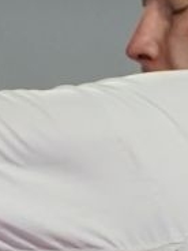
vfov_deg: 0.7
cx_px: 251
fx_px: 20413
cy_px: 282
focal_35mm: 2819
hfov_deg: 0.5
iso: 1250
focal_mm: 200
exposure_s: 1/1000
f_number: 2.8
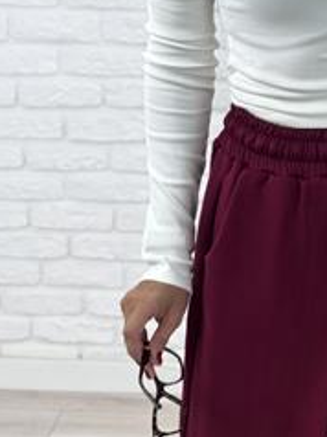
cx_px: 279
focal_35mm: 105
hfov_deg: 14.0
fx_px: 1325
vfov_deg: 18.2
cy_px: 454
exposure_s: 1/121
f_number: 1.78
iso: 64
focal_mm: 6.76
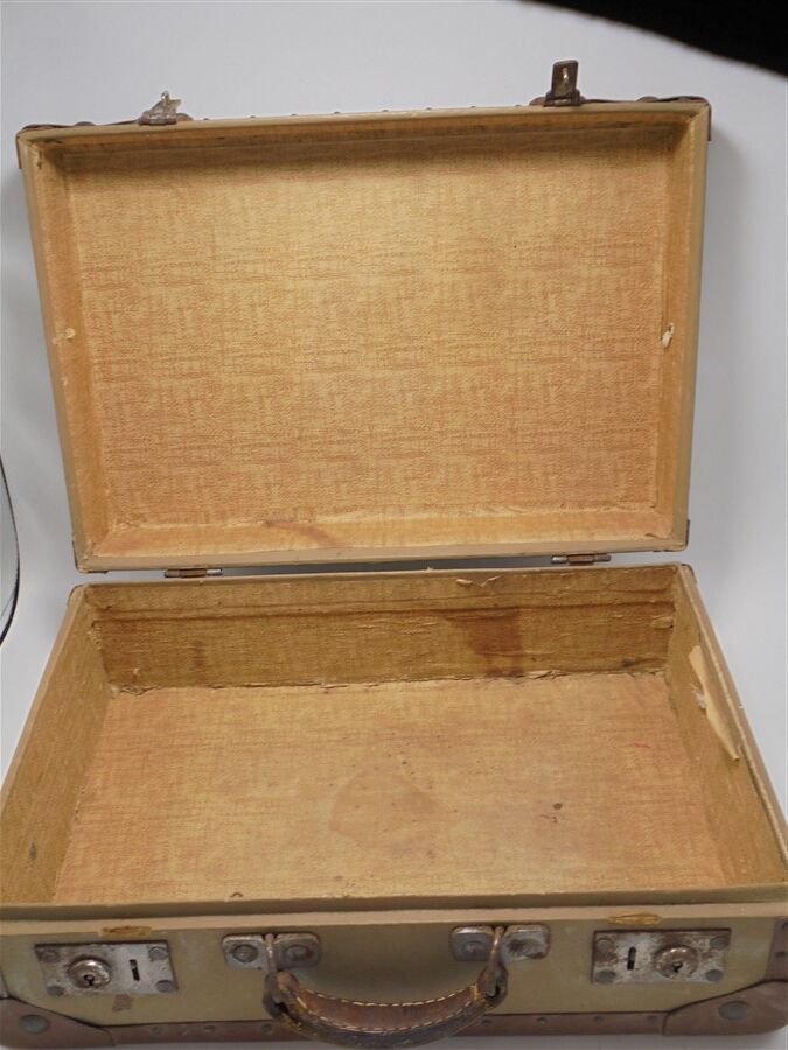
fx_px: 1153
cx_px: 394
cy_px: 525
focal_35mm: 38
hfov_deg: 37.7
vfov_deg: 49.0
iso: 100
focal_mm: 6.9
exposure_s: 1/40
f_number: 4.2
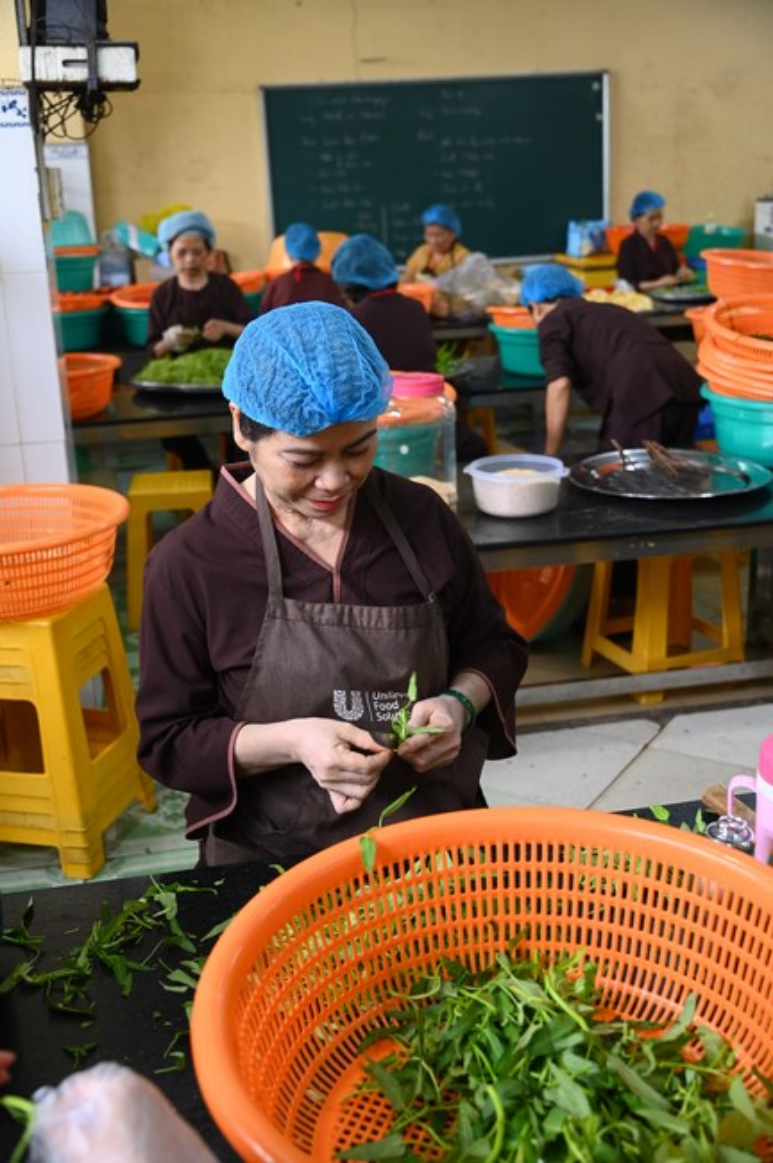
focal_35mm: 38
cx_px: 386
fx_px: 1226
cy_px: 582
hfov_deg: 35.0
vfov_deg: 50.7
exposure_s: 1/125
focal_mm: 38
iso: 2000
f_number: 4
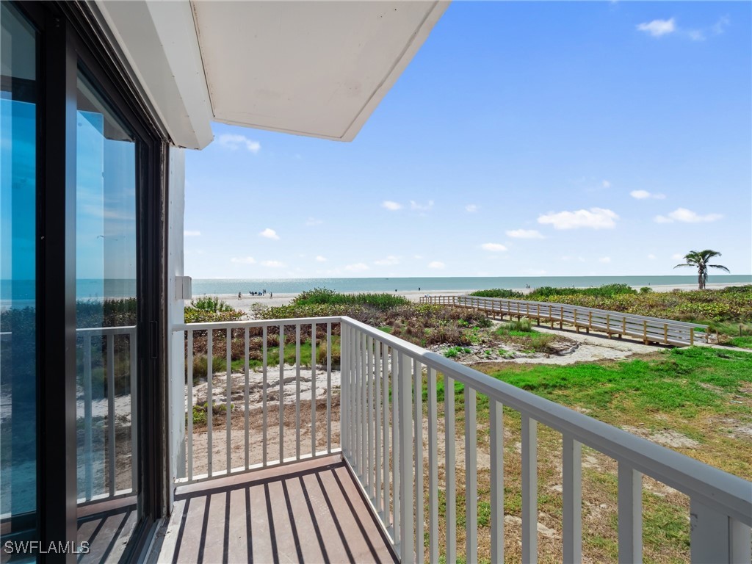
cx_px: 376
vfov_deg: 85.7
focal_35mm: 14
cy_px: 282
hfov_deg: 102.1
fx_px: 304
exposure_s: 1/400
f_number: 7.1
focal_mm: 7
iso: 200
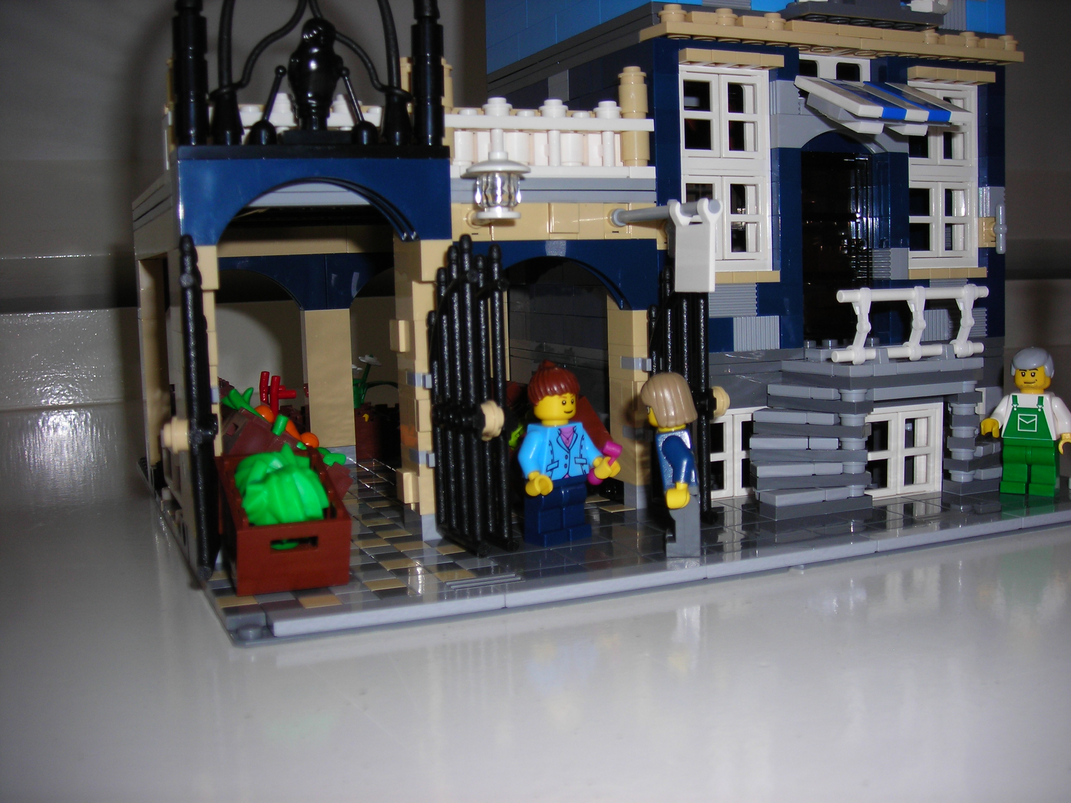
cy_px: 402
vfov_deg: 37.7
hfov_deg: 49.0
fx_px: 1176
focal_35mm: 38
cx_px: 536
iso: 50
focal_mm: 6.3
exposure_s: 1/60.1
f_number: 3.2
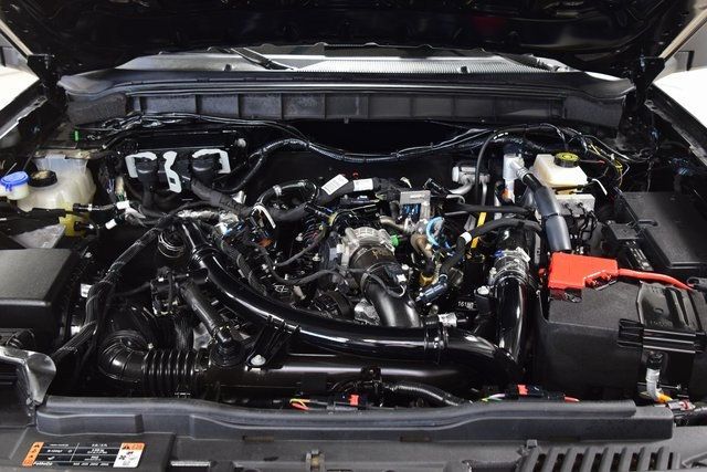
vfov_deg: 36.9
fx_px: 707
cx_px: 354
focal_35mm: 36
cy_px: 236
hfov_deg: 53.1
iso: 1600
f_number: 5.6
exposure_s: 1/15
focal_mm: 24
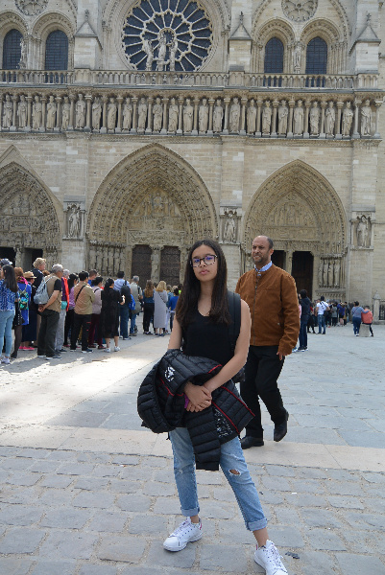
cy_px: 288
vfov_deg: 63.6
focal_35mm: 29
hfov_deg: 45.0
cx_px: 192
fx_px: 464
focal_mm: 11
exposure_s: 1/640
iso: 100
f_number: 3.5
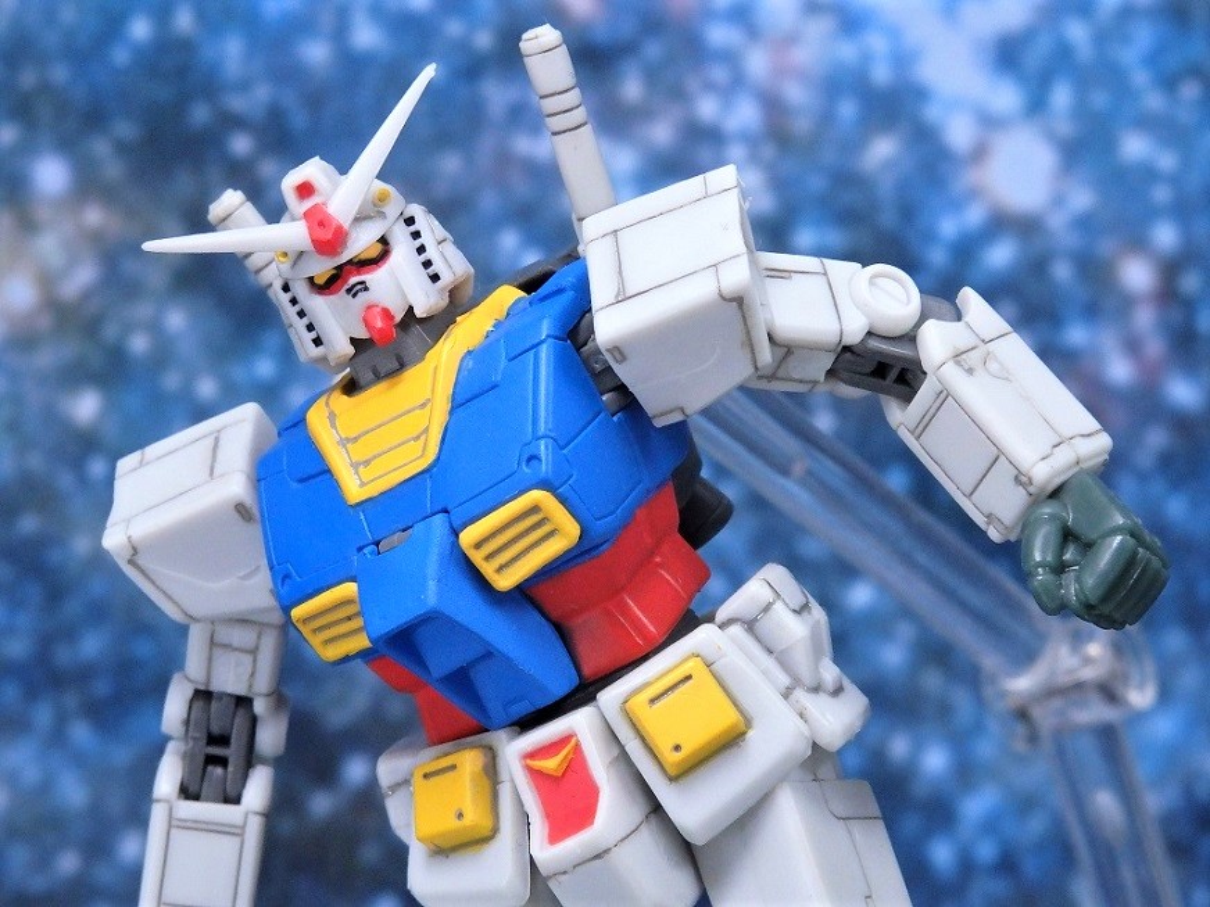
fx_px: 5907
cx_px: 605
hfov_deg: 11.7
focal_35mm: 169
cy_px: 454
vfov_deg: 8.8
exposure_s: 1/250
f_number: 5.7
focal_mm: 30.2
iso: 1000
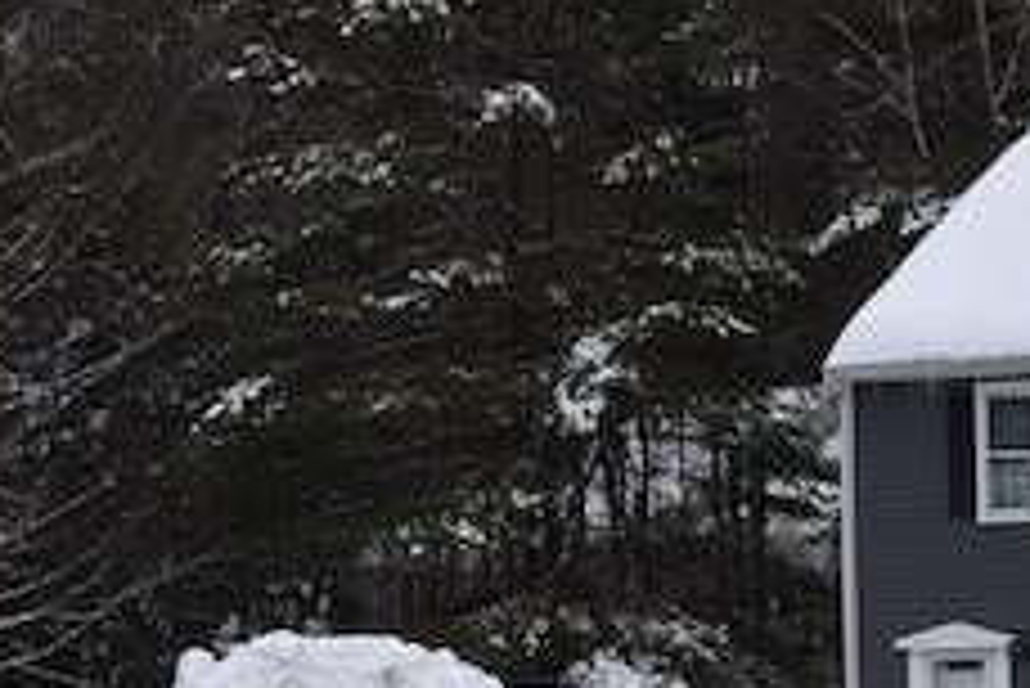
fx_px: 5561
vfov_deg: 7.0
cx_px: 1525
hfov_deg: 10.2
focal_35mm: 194
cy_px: 1010
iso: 100
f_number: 9
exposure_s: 1/320
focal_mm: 29
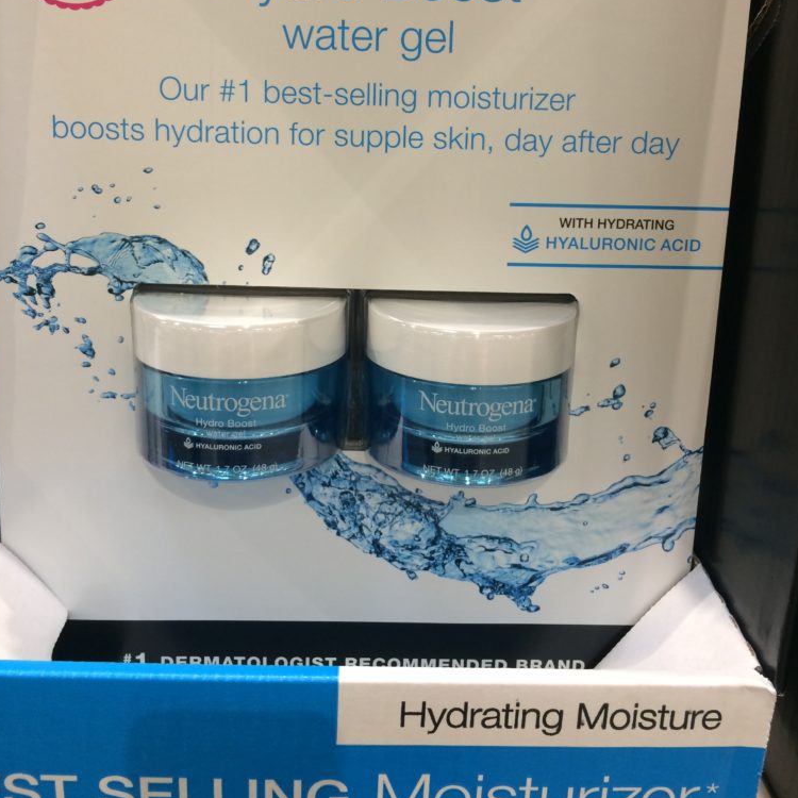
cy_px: 259
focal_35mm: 35
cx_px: 397
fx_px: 913
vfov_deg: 46.4
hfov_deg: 47.2
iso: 80
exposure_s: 1/30
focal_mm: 4.15
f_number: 2.2
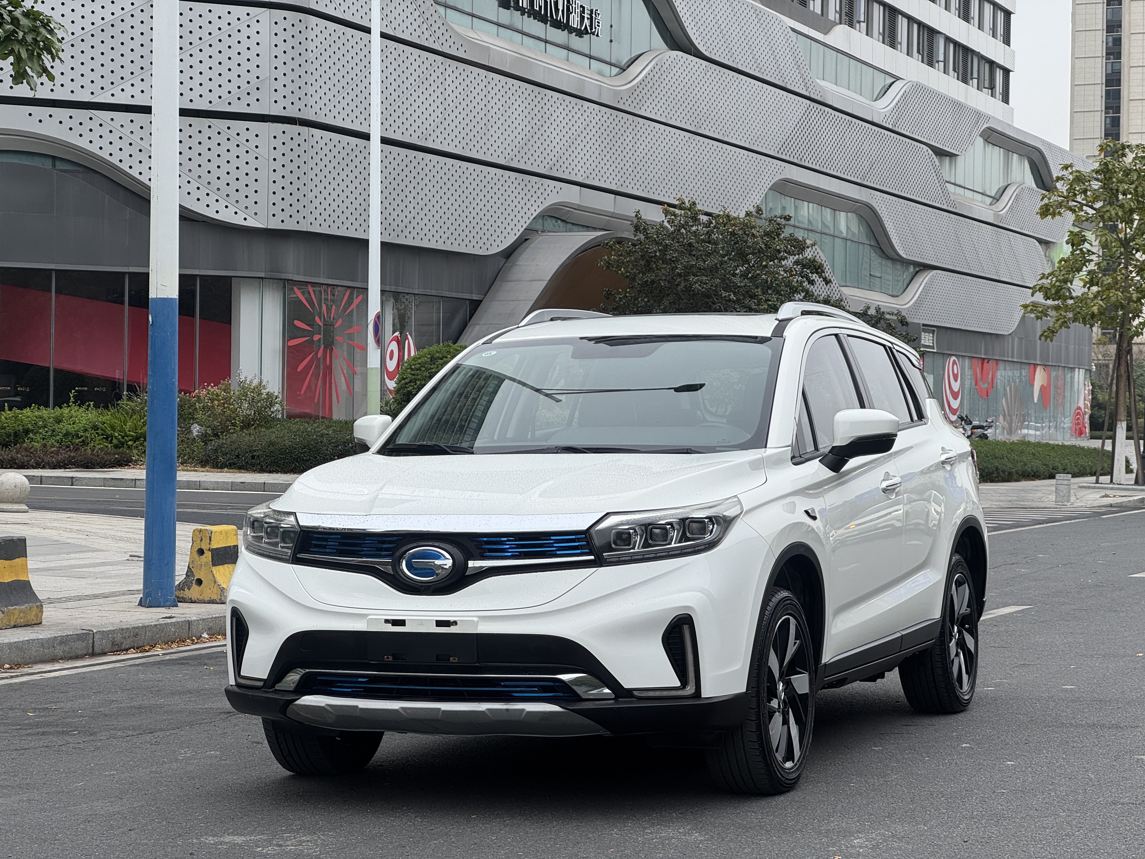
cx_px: 572
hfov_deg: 25.3
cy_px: 430
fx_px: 2547
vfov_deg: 19.1
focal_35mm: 77
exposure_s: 1/184
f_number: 2.8
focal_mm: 9
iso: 25
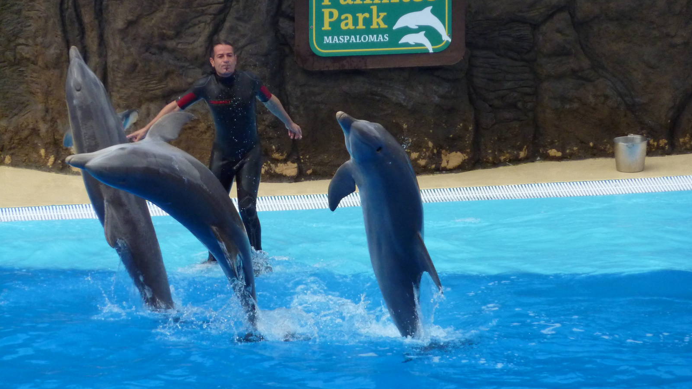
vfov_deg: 3.7
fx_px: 6019
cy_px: 224
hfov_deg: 6.6
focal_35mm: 328
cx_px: 346
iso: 320
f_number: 4.9
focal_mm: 49.2
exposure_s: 1/800
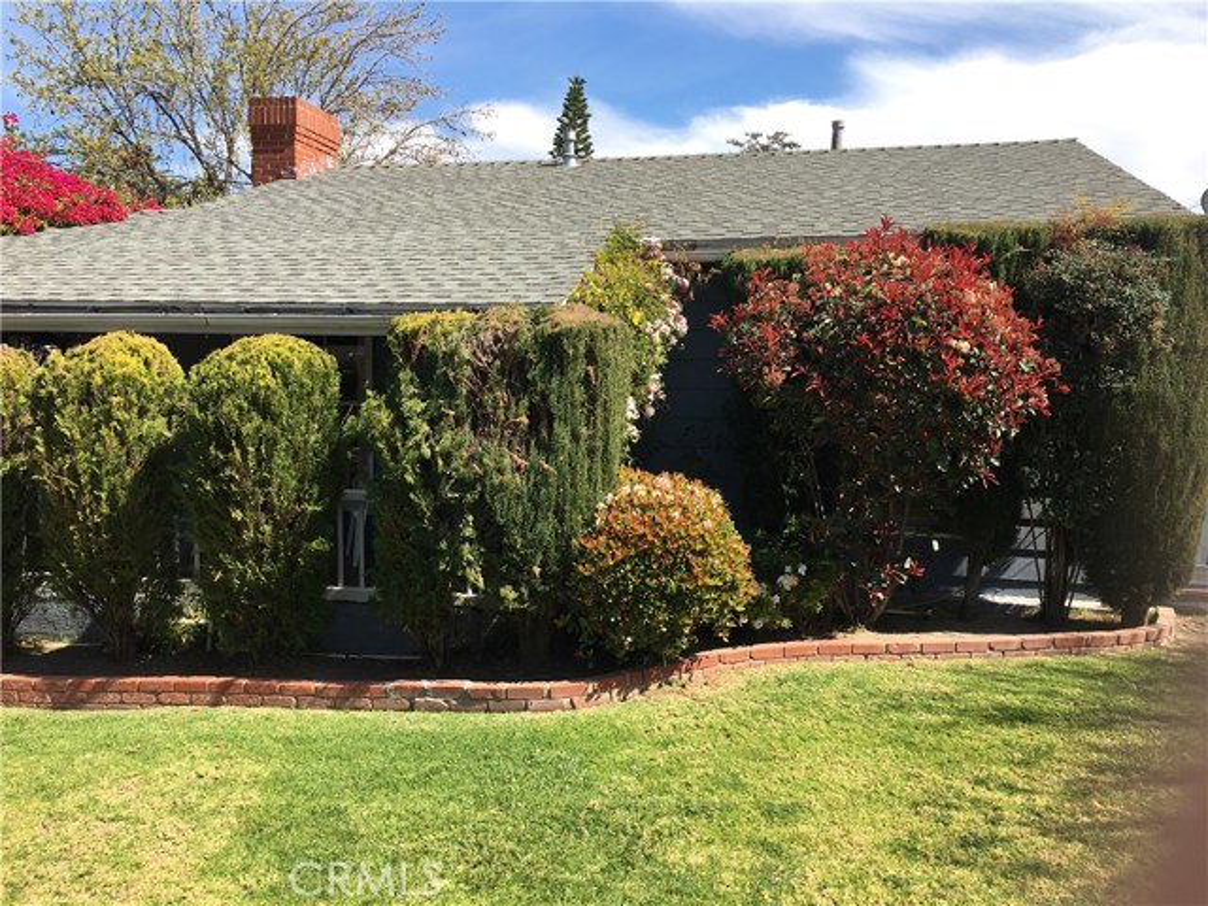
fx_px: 1012
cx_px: 604
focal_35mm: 29
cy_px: 453
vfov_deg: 48.2
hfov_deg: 61.7
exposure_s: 1/905
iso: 25
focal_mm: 4.15
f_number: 2.2
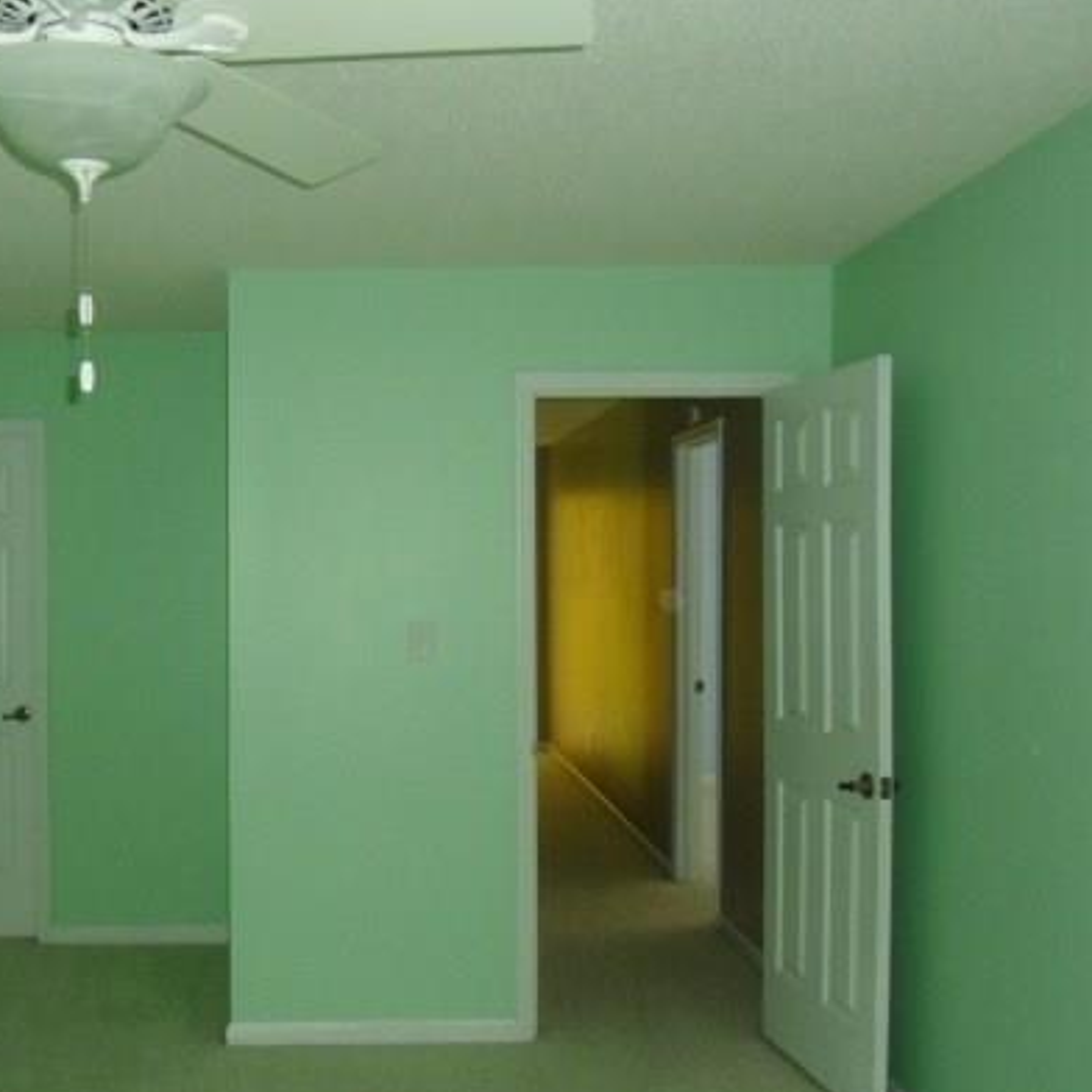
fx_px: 1392
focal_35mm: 39
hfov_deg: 42.4
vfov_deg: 42.8
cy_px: 599
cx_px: 382
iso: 400
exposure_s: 1/60
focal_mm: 4.9
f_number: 3.2
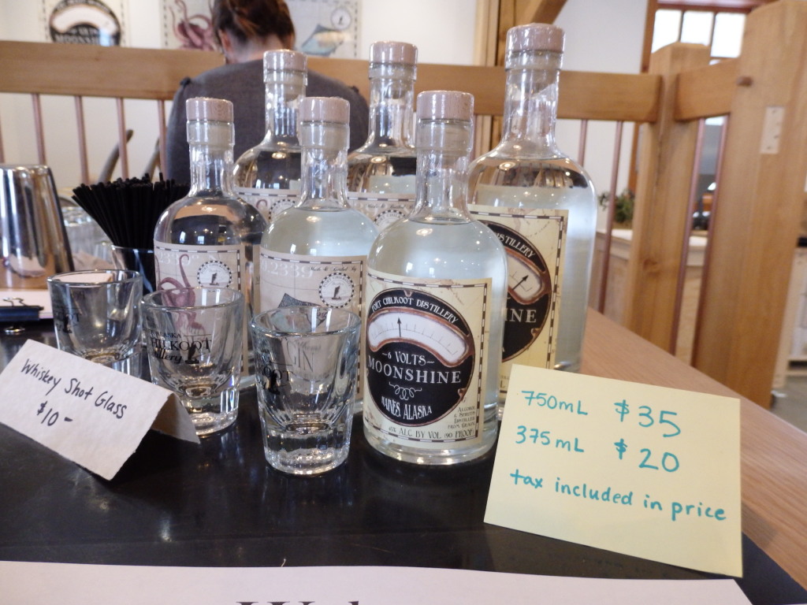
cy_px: 302
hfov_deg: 69.4
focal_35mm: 25
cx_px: 404
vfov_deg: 54.9
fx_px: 583
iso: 500
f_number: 3
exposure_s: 1/30
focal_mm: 4.5
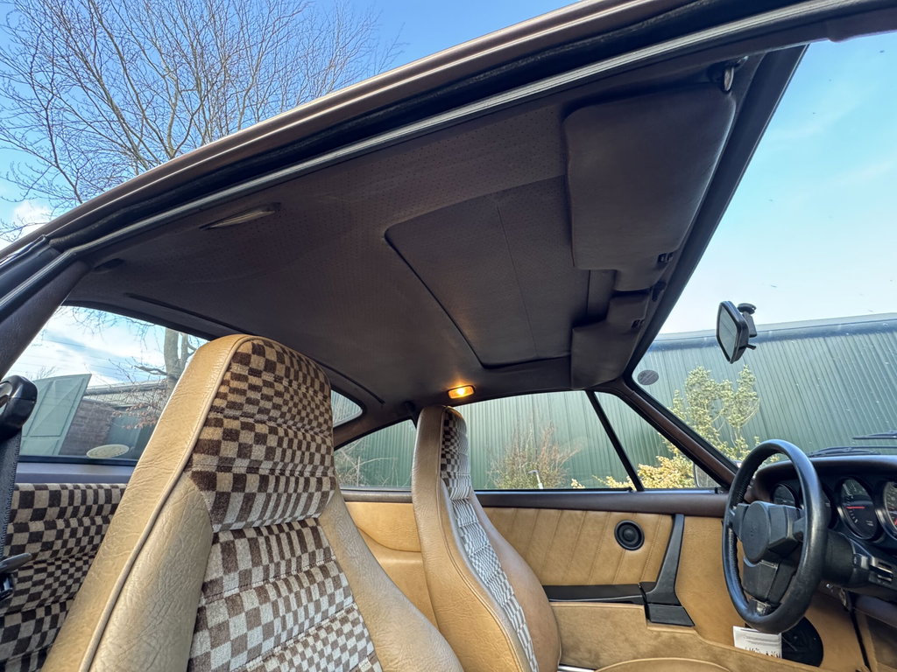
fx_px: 363
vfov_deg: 85.7
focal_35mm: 14
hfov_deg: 102.1
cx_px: 448
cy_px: 336
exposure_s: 1/76
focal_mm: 2.22
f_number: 2.2
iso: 320
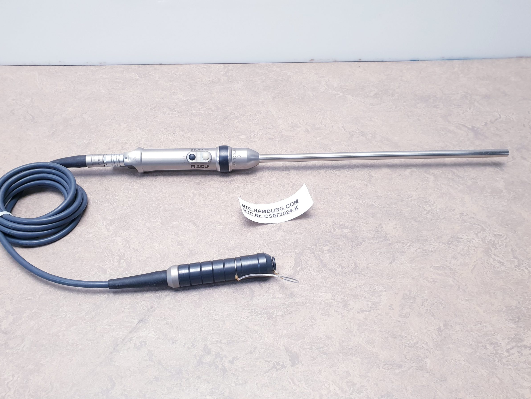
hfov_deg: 63.4
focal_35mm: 28
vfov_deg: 49.7
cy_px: 204
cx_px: 253
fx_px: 430
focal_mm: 4.3
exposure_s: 1/50
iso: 100
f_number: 2.4
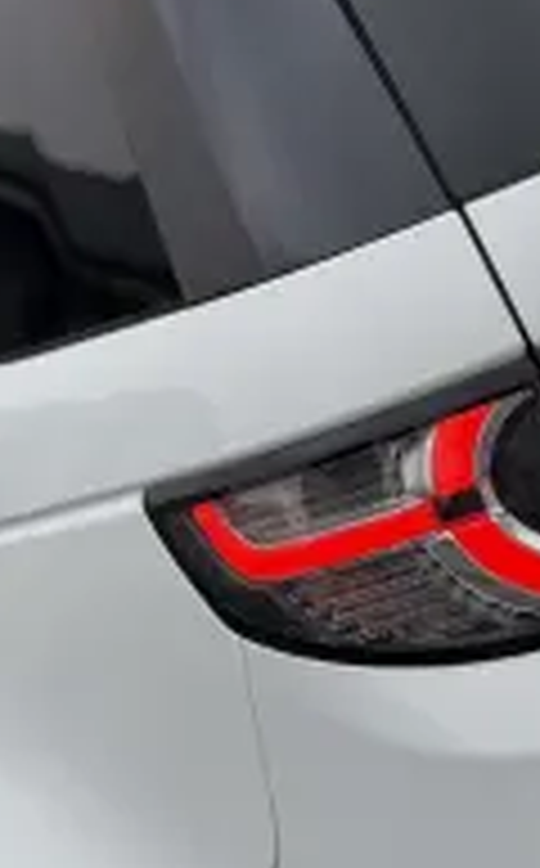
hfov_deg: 6.6
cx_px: 266
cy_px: 490
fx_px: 4680
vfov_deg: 10.6
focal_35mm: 198
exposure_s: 1/124
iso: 40
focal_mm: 16.89
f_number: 2.8
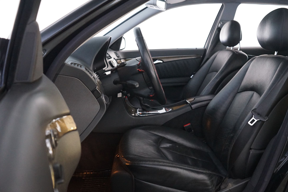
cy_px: 104
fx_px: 256
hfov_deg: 58.5
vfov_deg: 41.1
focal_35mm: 32
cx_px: 161
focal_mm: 28
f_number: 4.5
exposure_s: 1/10
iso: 5000
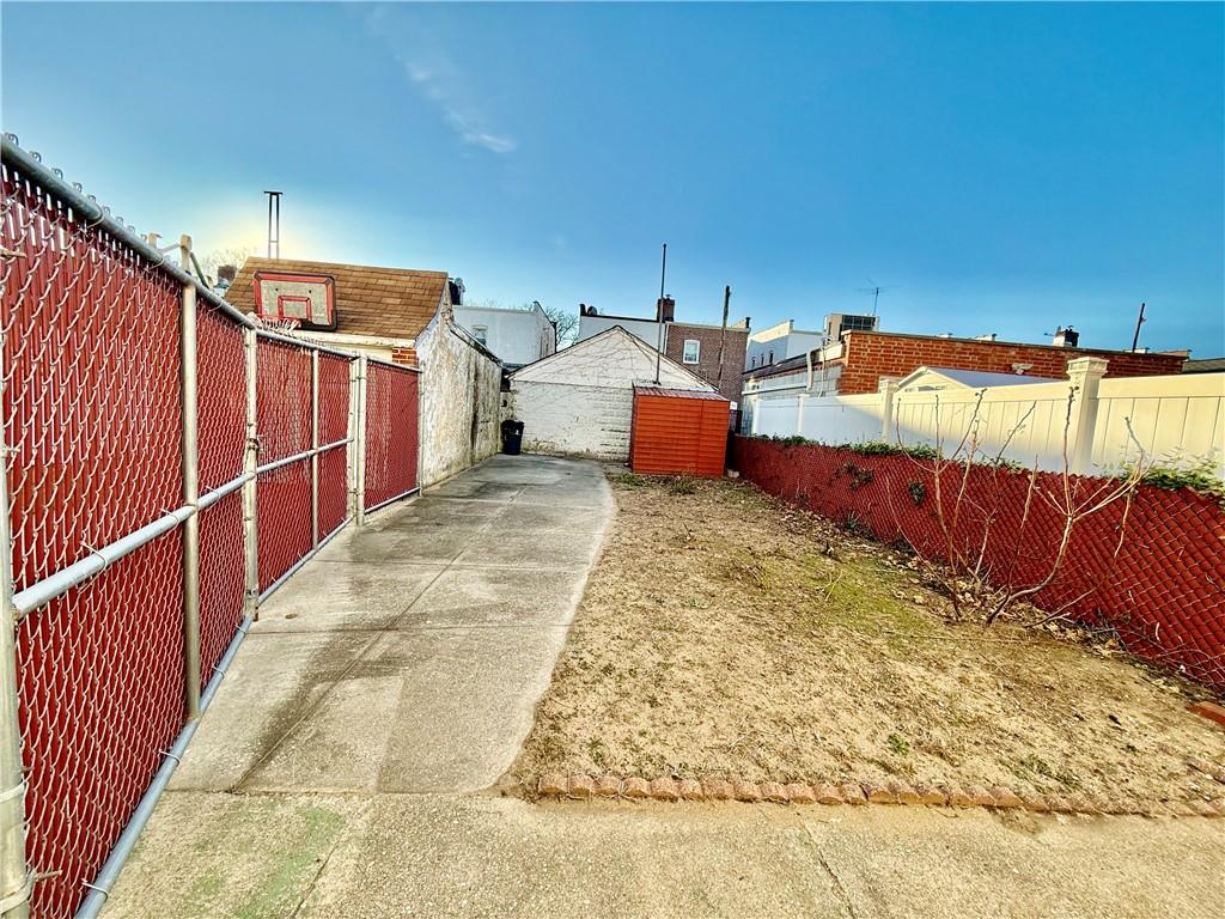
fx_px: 495
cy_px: 460
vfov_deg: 85.7
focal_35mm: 14
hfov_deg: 102.1
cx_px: 612
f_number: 2.2
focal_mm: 2.22
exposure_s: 1/631
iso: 64
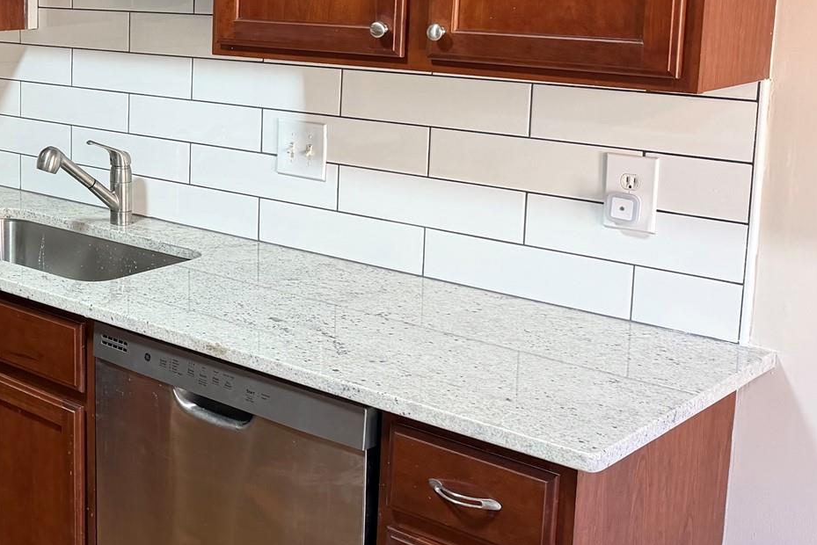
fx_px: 1249
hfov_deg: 32.8
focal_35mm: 55
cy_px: 118
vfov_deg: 24.3
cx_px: -32
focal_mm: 6.76
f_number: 1.78
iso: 200
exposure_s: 1/60
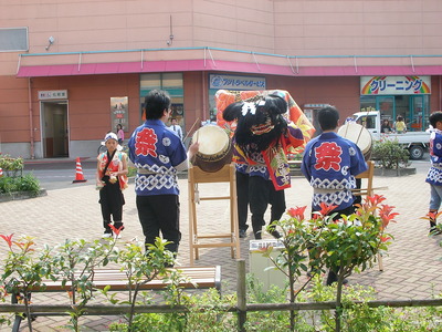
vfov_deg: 31.5
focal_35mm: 46
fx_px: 587
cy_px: 166
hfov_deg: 41.2
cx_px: 221
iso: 50
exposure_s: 1/117
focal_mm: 7.7
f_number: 4.5
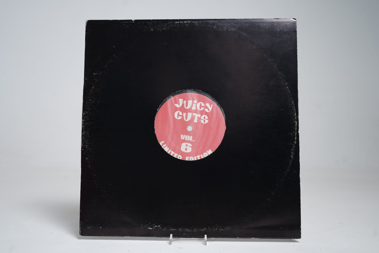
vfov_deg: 36.9
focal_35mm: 36
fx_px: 379
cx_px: 190
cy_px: 126
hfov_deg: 53.1
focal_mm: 36
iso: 64
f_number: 5
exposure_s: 1/6
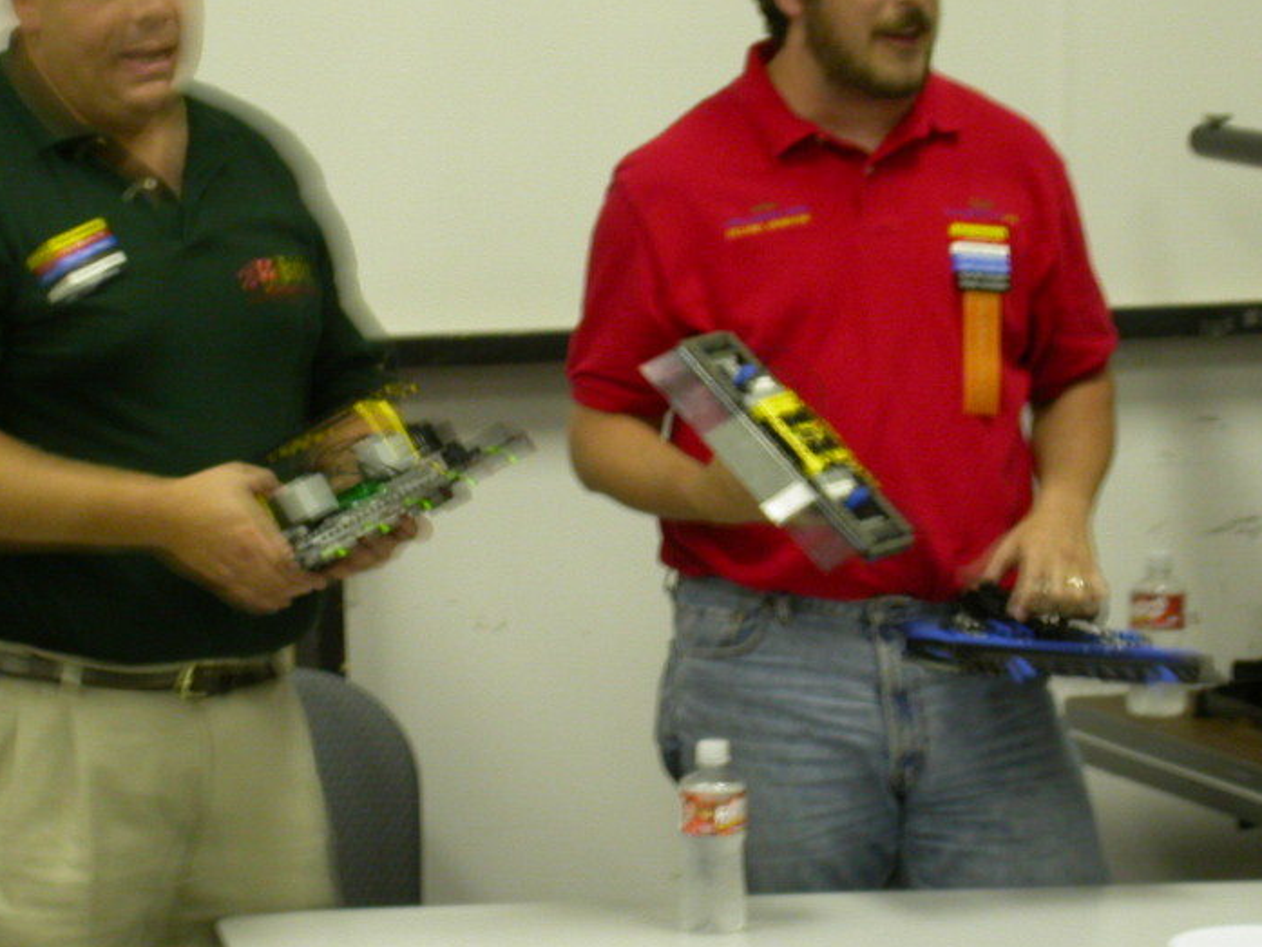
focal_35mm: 194
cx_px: 599
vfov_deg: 7.7
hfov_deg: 10.2
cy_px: 416
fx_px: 7074
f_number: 4.6
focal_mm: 27.3
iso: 100
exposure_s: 1/4.7
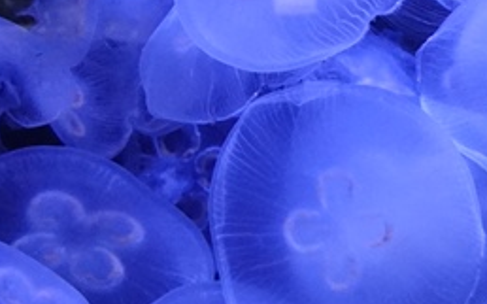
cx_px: 574
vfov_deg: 13.4
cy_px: 228
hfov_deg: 20.2
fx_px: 1287
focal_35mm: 97
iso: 3200
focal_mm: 8.8
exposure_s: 1/250
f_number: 1.8
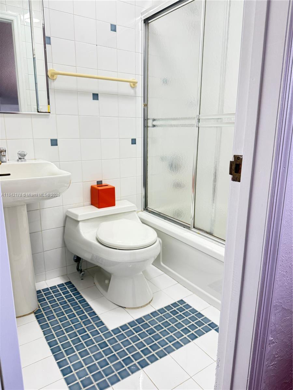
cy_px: 195
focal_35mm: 24
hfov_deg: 56.8
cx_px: 146
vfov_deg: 71.6
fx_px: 271
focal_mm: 6.76
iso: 125
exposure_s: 1/120
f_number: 1.78
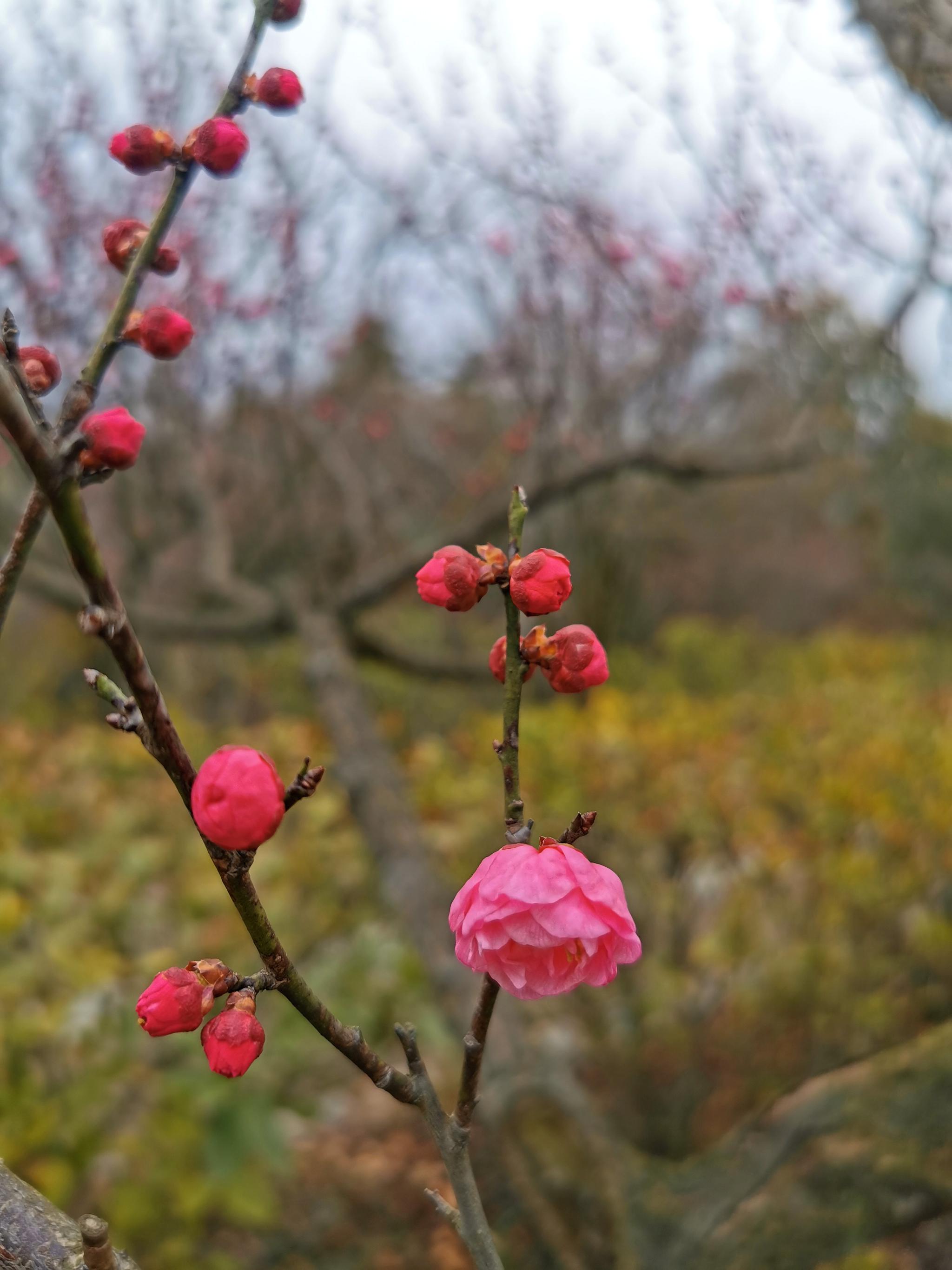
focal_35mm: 27
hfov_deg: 51.4
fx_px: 990
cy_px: 635
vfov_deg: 65.3
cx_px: 476
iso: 50
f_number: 1.6
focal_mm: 5.56
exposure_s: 1/588
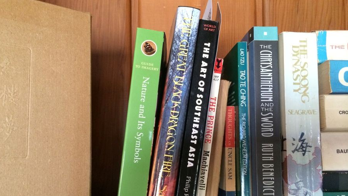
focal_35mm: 33
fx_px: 304
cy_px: 131
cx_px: 175
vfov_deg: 35.3
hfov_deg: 59.5
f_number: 2.2
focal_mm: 4.12
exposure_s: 1/30
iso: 320
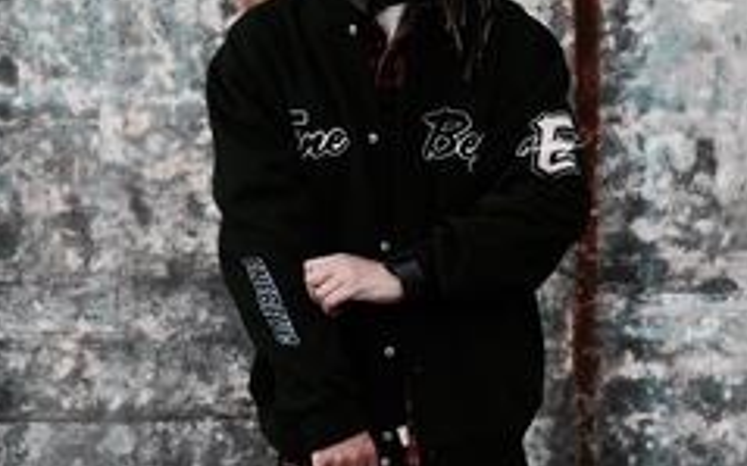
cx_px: 400
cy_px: 192
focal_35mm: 58
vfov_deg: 22.3
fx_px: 1180
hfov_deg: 35.1
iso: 1250
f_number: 2.8
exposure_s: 1/160
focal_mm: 34
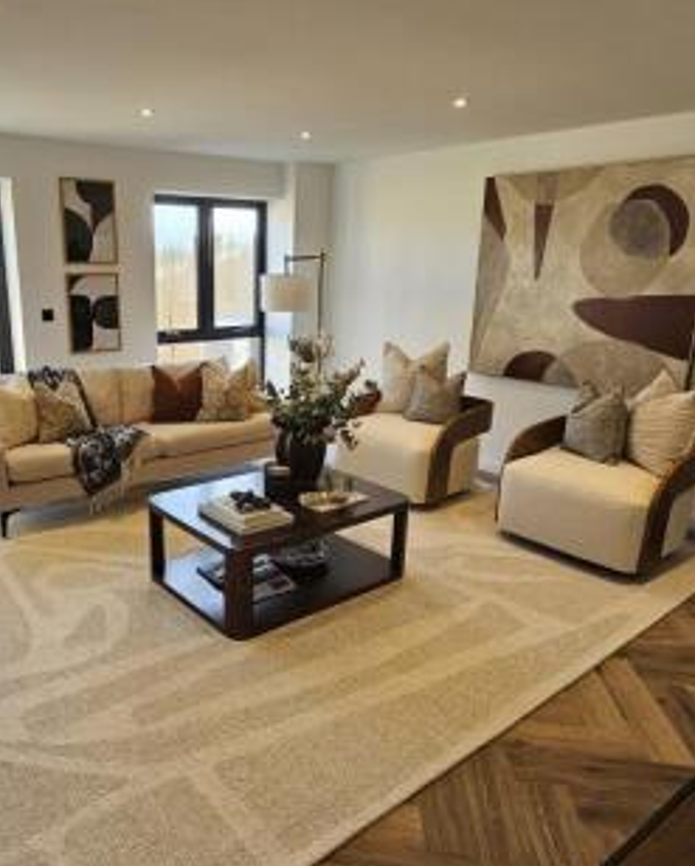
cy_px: 432
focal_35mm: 24
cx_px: 255
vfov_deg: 70.2
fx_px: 616
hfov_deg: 58.0
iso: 80
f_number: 2.2
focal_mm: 2.2
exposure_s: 1/100
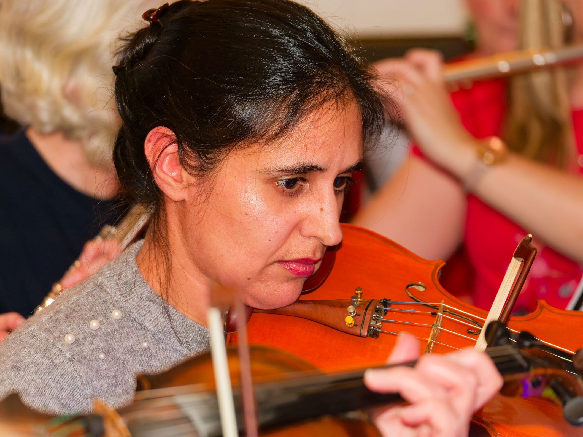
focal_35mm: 242
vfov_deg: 6.1
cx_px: 347
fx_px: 4077
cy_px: 260
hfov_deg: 8.2
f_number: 2.8
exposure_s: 1/80
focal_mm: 100
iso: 1600
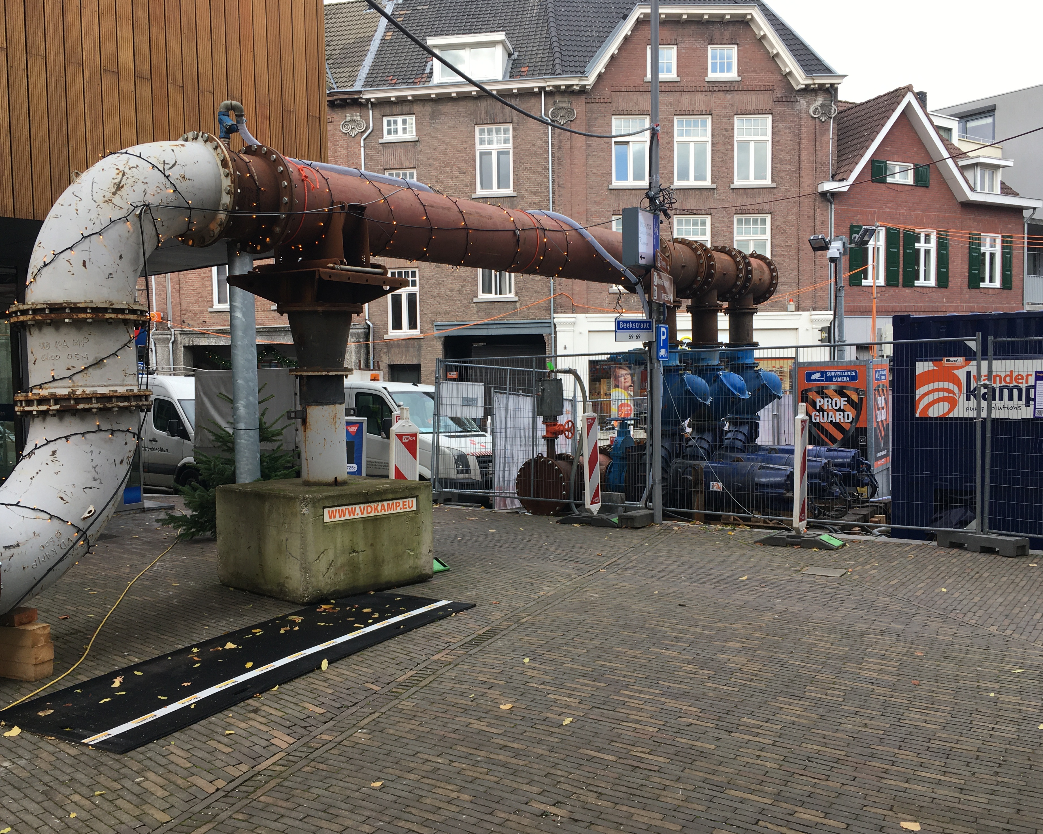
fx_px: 957
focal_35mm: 31
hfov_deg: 57.2
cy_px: 426
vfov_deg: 47.1
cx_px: 507
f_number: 2.2
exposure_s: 1/167
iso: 25
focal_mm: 4.15
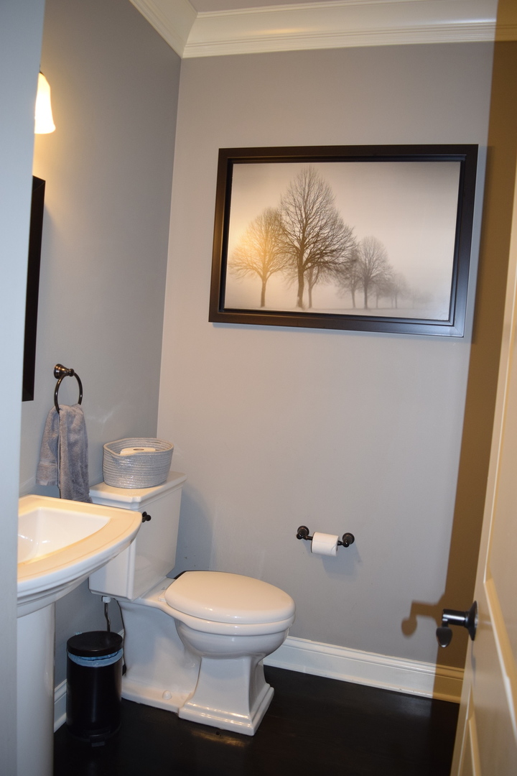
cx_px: 258
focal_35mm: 27
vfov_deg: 67.4
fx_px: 582
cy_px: 388
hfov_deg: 47.9
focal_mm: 18
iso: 800
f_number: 4
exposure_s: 1/60
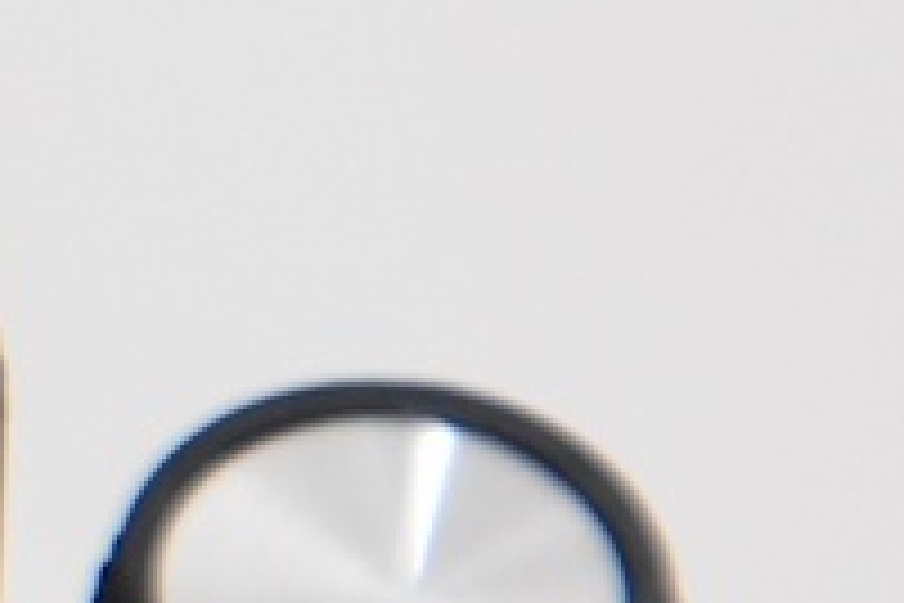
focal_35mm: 1915
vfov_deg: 0.7
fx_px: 48084
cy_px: 439
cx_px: -1839
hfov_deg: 1.1
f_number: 8
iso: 200
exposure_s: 1/60
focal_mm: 200
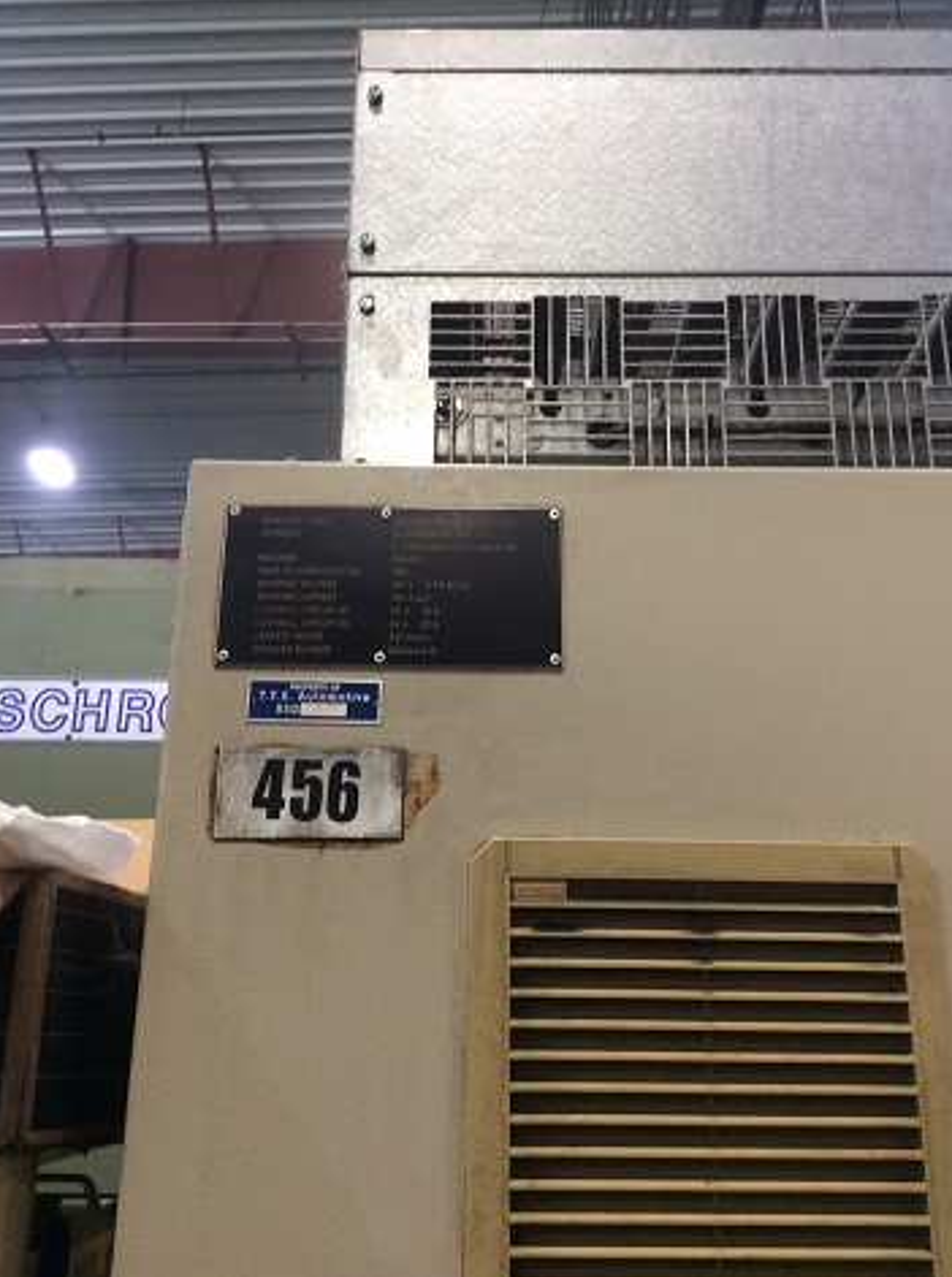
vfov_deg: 54.0
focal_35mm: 34
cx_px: 481
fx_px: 1252
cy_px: 607
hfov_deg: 41.6
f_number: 2.4
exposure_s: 1/25
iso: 80
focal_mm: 3.3
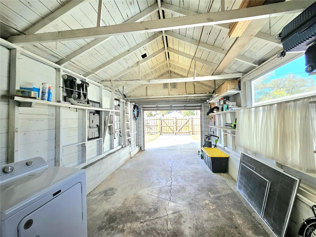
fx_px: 119
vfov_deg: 89.9
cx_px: 158
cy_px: 118
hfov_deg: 106.2
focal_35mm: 13
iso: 32
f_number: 2.2
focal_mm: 1.74
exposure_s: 1/120
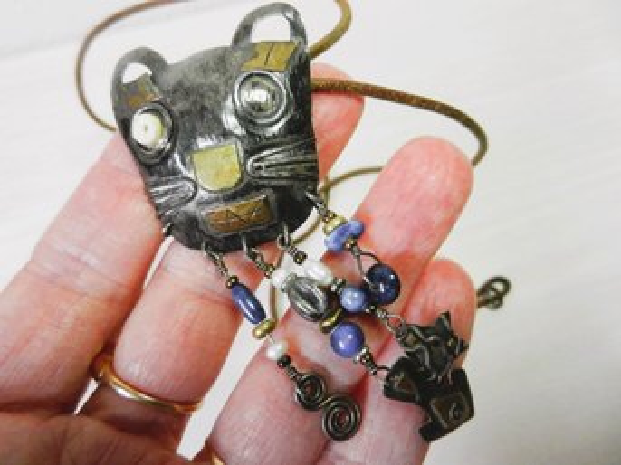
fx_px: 448
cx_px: 310
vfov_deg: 54.9
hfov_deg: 69.4
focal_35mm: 25
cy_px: 232
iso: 640
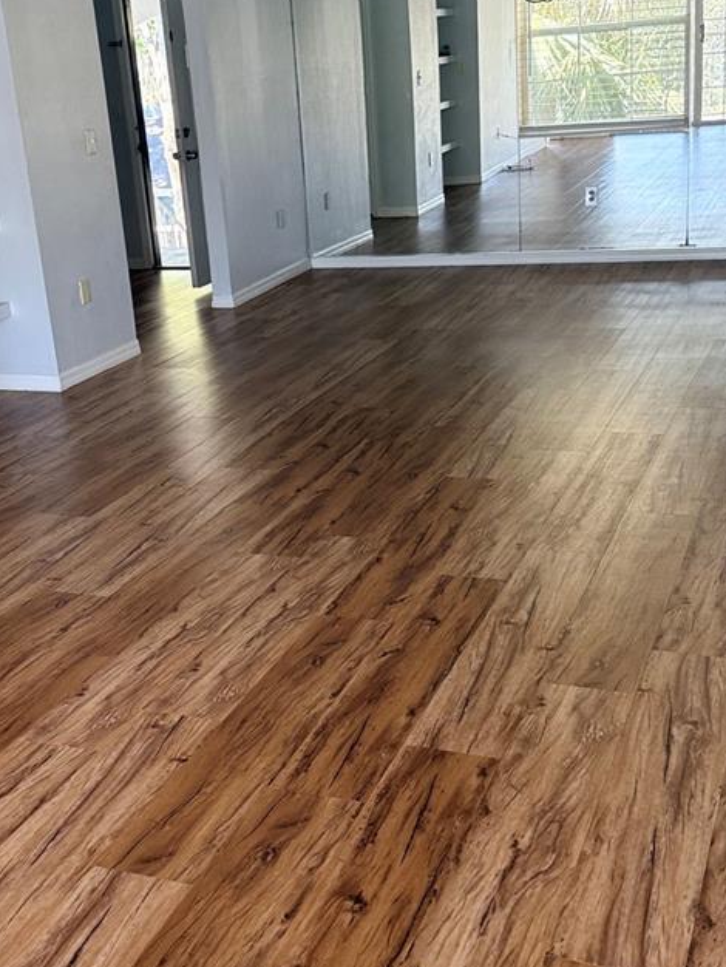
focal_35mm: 46
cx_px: 295
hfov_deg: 31.5
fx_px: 1285
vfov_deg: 41.2
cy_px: 496
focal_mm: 6.76
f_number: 1.78
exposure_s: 1/93
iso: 200
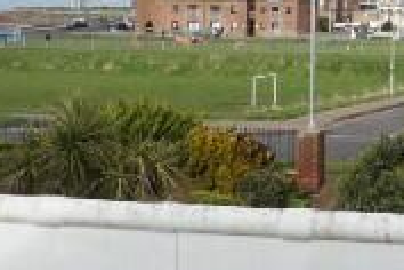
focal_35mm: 87
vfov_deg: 15.6
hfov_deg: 20.6
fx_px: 976
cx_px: 575
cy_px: 62
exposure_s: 1/125
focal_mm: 10
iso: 100
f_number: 10
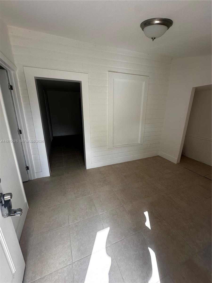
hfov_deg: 85.7
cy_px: 142
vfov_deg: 102.1
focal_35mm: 14
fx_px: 114
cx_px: 106
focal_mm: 2.22
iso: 40
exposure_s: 1/230
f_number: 2.2
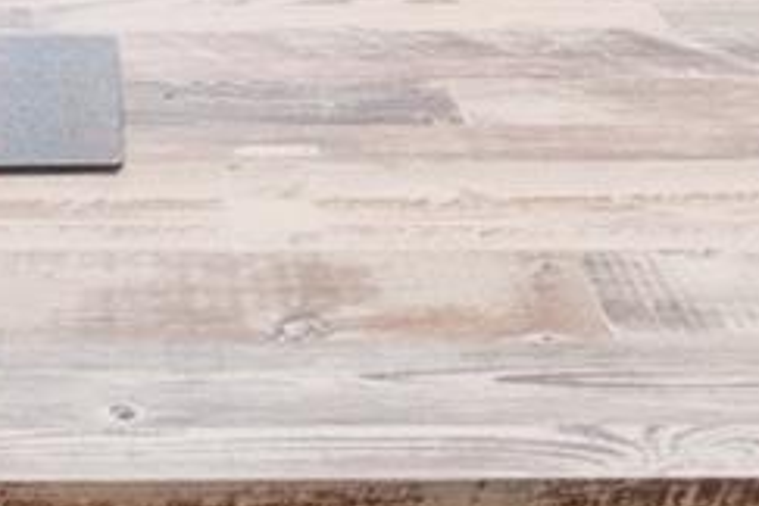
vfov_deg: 10.8
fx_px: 2361
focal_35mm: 112
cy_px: -606
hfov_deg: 18.0
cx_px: 109
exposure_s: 1/6
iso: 400
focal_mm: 17
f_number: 8
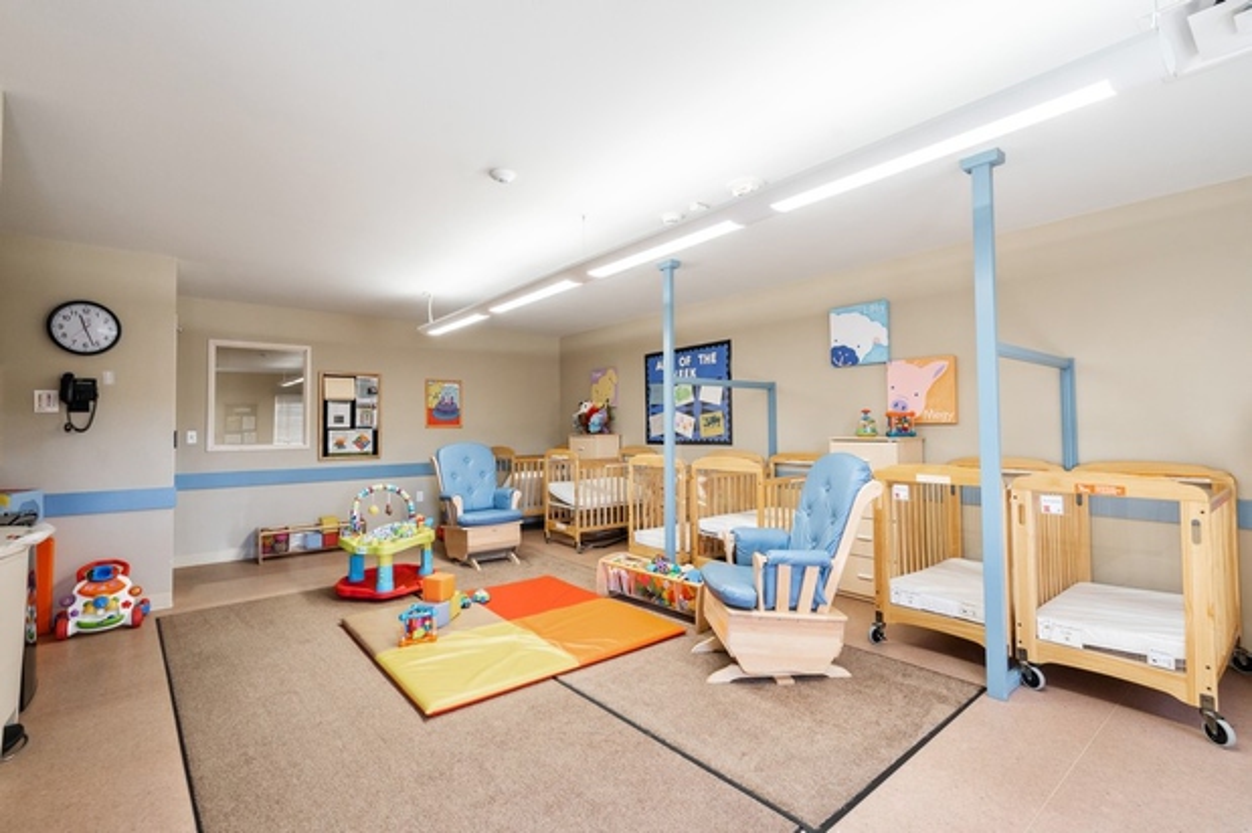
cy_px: 416
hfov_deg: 96.8
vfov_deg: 73.7
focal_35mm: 16
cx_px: 626
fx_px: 556
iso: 200
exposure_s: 1/13
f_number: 8
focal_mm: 16
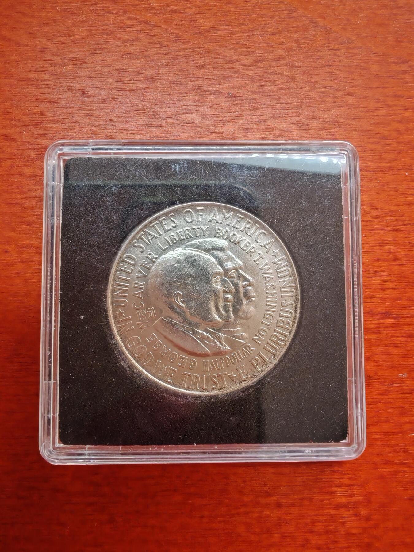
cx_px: 207
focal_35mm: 26
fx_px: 415
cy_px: 276
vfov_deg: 67.3
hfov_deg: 53.1
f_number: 2.2
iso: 50
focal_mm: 1.96
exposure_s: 1/50
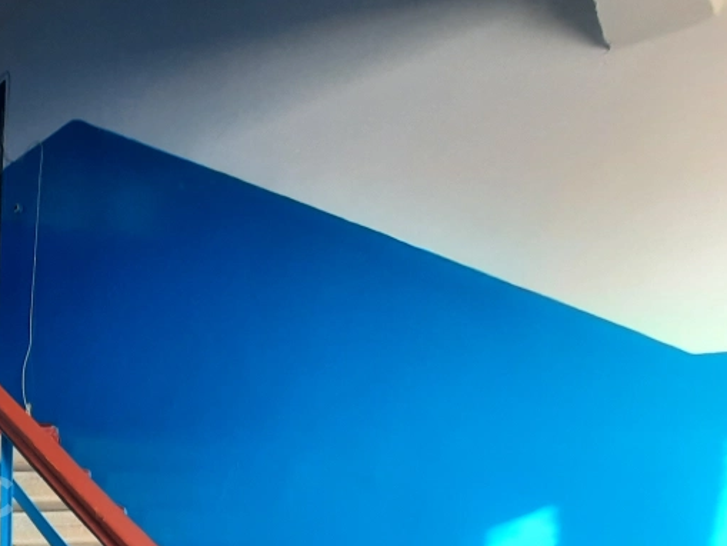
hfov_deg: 39.9
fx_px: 672
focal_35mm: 32
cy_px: 498
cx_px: -151
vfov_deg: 40.6
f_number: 2.2
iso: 100
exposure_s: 1/50
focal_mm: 1.74
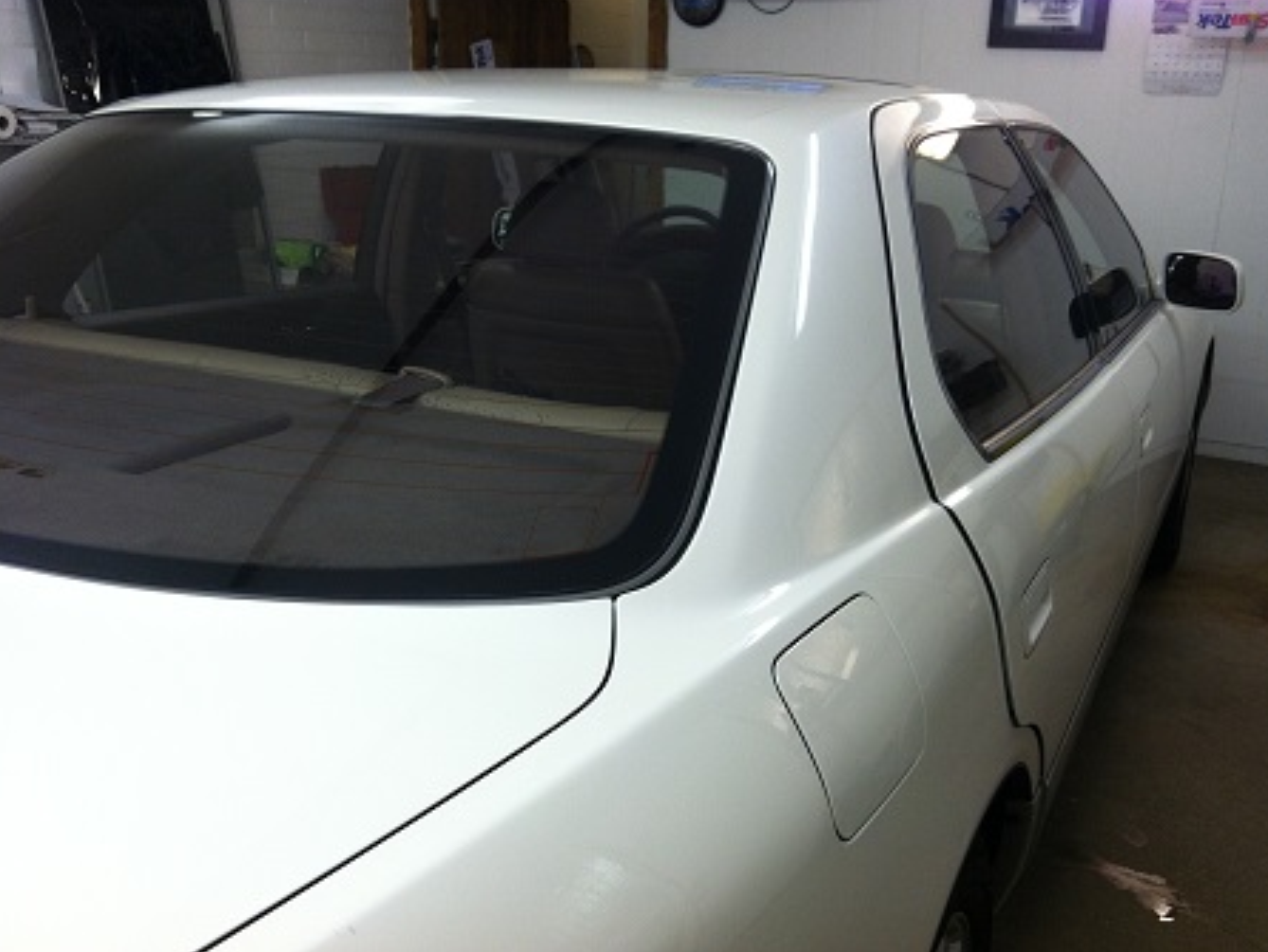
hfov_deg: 51.3
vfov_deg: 39.7
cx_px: 645
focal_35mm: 36
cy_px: 467
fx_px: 1319
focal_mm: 3.85
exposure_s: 1/40
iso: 100
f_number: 2.8
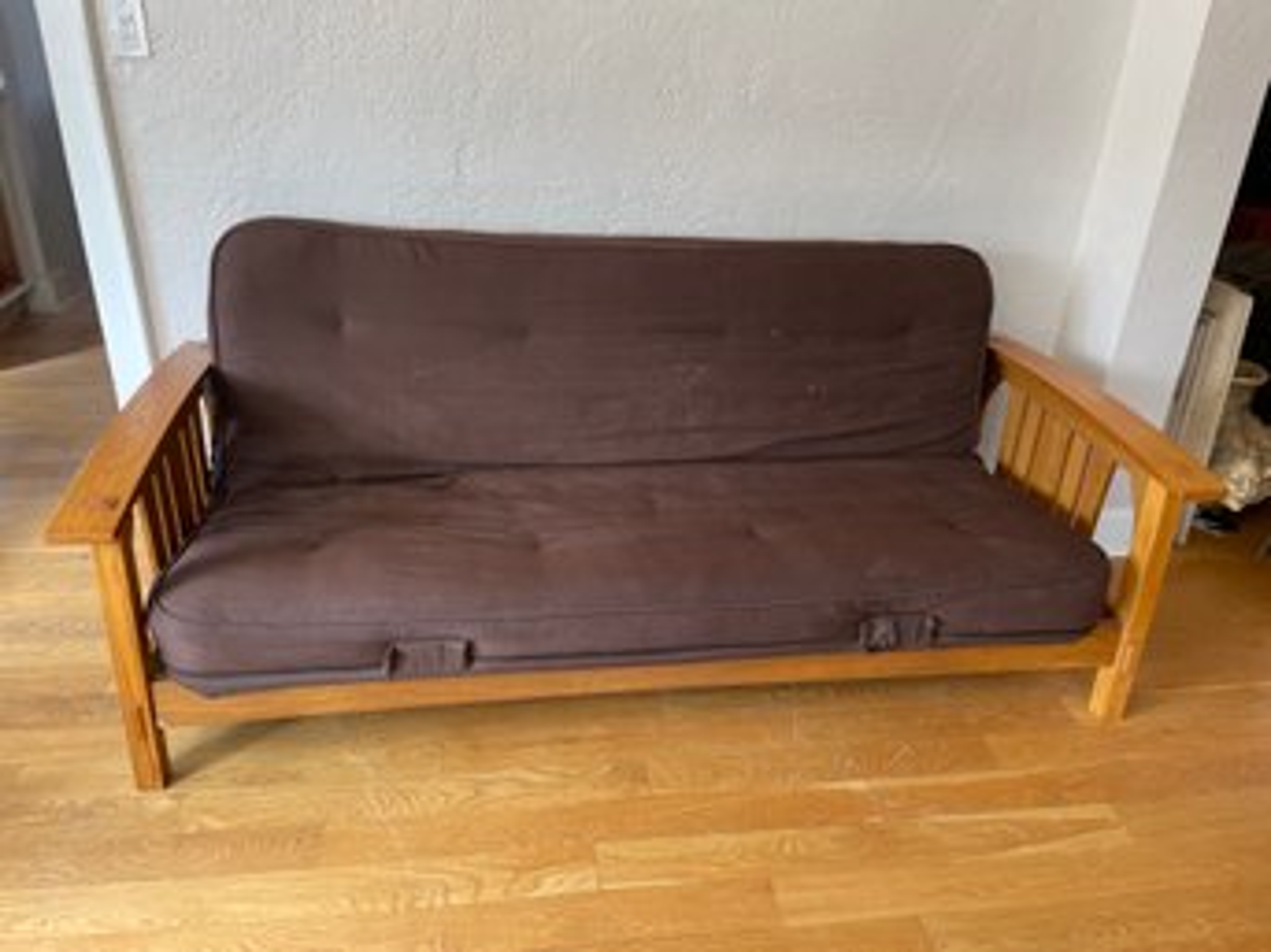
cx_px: 636
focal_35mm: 26
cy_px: 476
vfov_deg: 53.0
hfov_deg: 67.3
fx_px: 954
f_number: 1.6
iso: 125
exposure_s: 1/120
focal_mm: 4.2
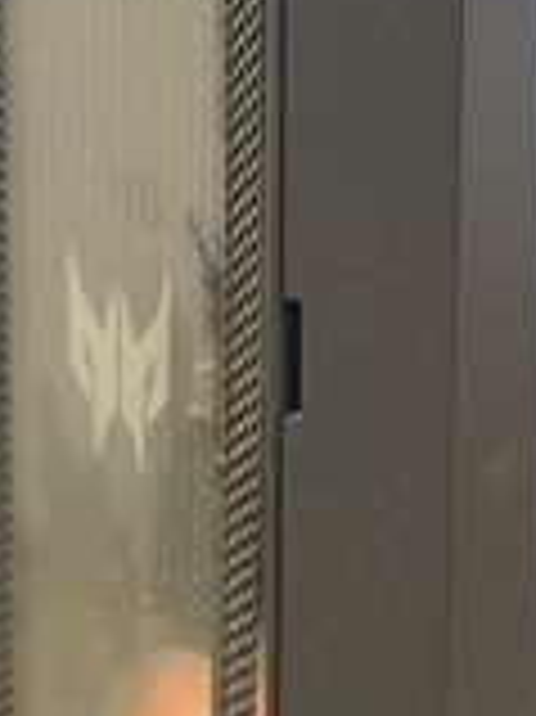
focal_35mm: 138
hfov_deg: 10.6
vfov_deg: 14.3
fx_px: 2853
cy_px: 313
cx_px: 642
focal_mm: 6.76
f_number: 1.78
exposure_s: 1/30
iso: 640
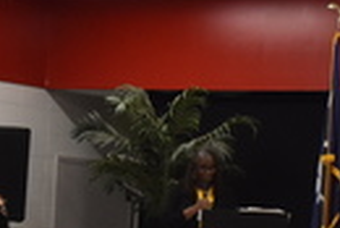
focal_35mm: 166
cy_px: 267
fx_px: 1570
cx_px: 141
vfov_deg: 8.2
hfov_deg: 12.4
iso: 560
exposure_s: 1/30
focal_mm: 18
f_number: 7.1
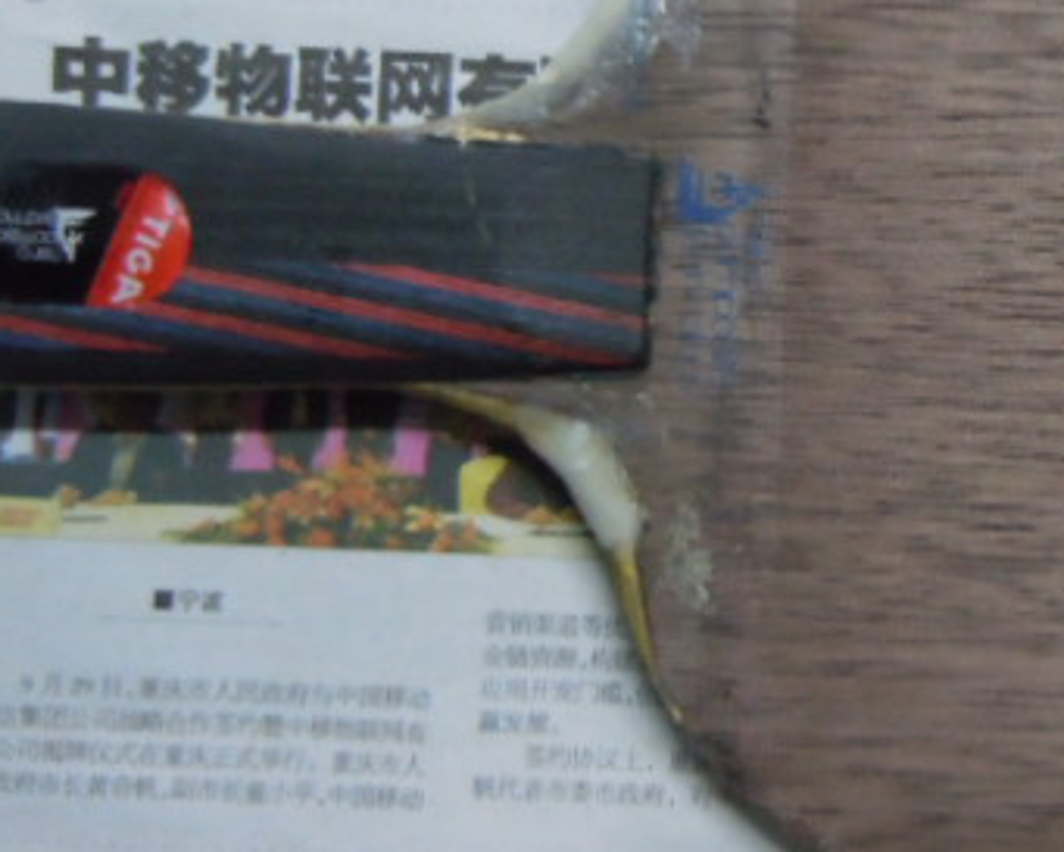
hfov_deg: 32.8
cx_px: 911
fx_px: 1732
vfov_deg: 27.5
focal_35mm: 55
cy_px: 290
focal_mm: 5.4
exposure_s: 1/13
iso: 800
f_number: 3.5
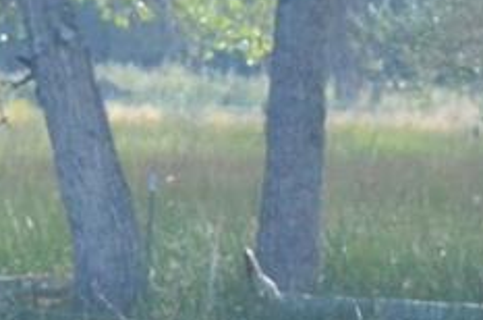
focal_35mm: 1842
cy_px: 271
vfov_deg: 0.7
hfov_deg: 1.1
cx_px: -151
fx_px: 24646
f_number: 14
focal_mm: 280
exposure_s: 1/2000
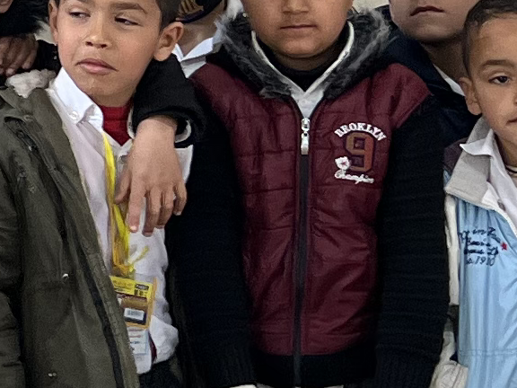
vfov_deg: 8.0
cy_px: -176
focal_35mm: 182
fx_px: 2718
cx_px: -624
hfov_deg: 9.8
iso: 64
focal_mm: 5.7
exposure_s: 1/100
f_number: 1.5
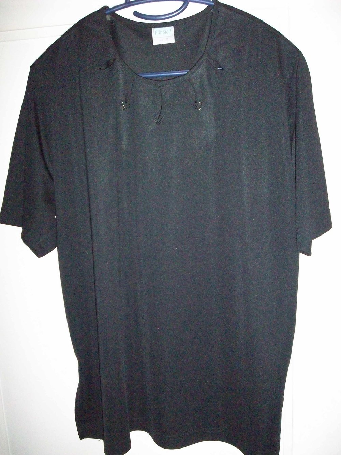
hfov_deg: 38.7
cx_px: 170
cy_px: 228
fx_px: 486
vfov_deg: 50.1
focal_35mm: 37
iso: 800
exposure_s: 1/128
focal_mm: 6.2
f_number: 2.8
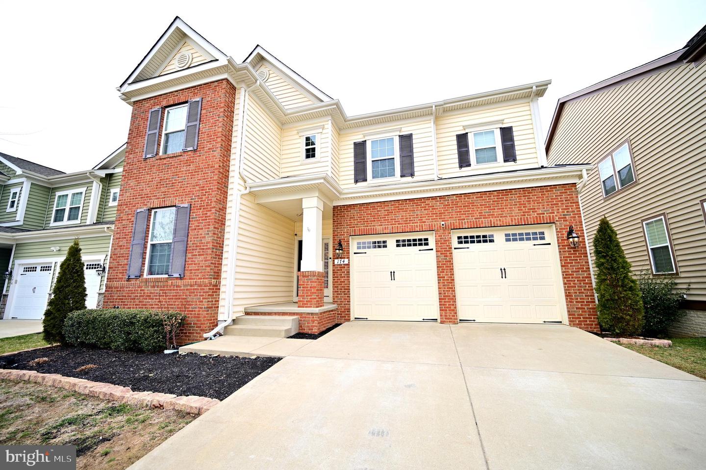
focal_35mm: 14
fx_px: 274
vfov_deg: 81.1
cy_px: 235
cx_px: 353
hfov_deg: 104.3
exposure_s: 1/160
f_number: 4
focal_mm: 14
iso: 100
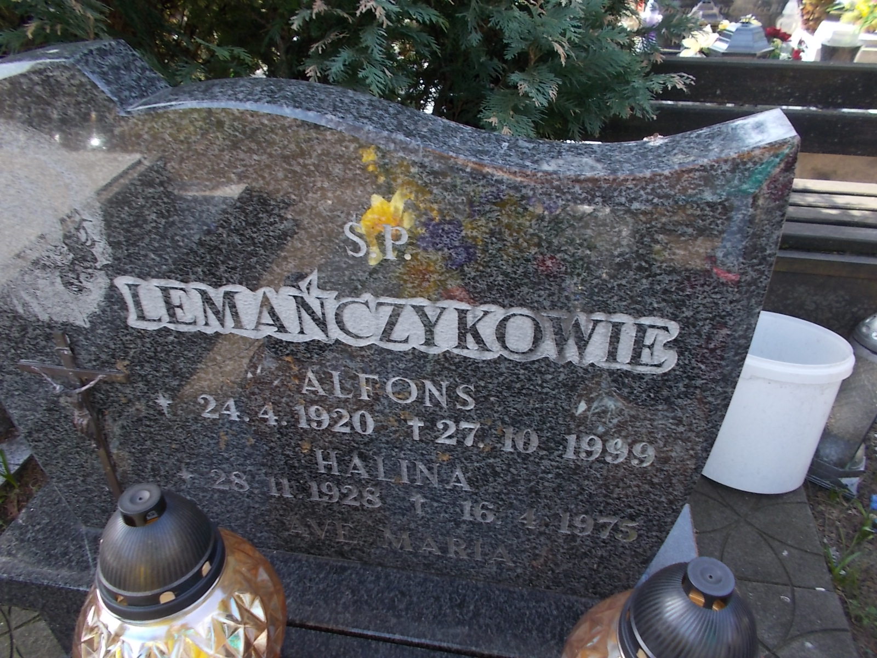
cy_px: 329
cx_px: 438
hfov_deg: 67.3
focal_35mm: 26
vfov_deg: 53.1
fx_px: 659
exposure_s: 1/80
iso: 80
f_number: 3.2
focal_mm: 4.6
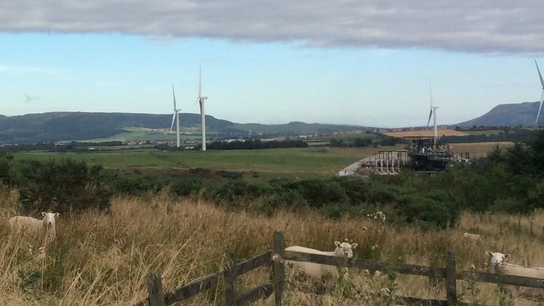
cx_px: -32
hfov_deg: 25.5
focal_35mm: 78
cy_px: 83
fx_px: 1125
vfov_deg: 15.4
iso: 32
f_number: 2.4
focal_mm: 3.3
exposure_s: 1/1271
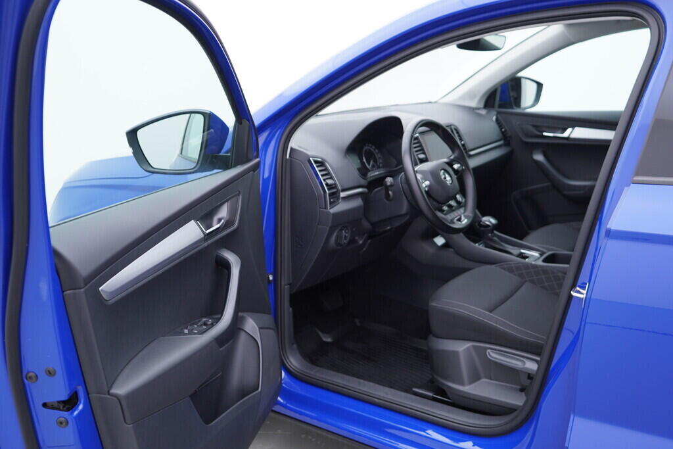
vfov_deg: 36.9
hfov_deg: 53.1
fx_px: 673
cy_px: 224
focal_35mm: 36
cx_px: 336
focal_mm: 24
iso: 125
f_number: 2.8
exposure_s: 1/40
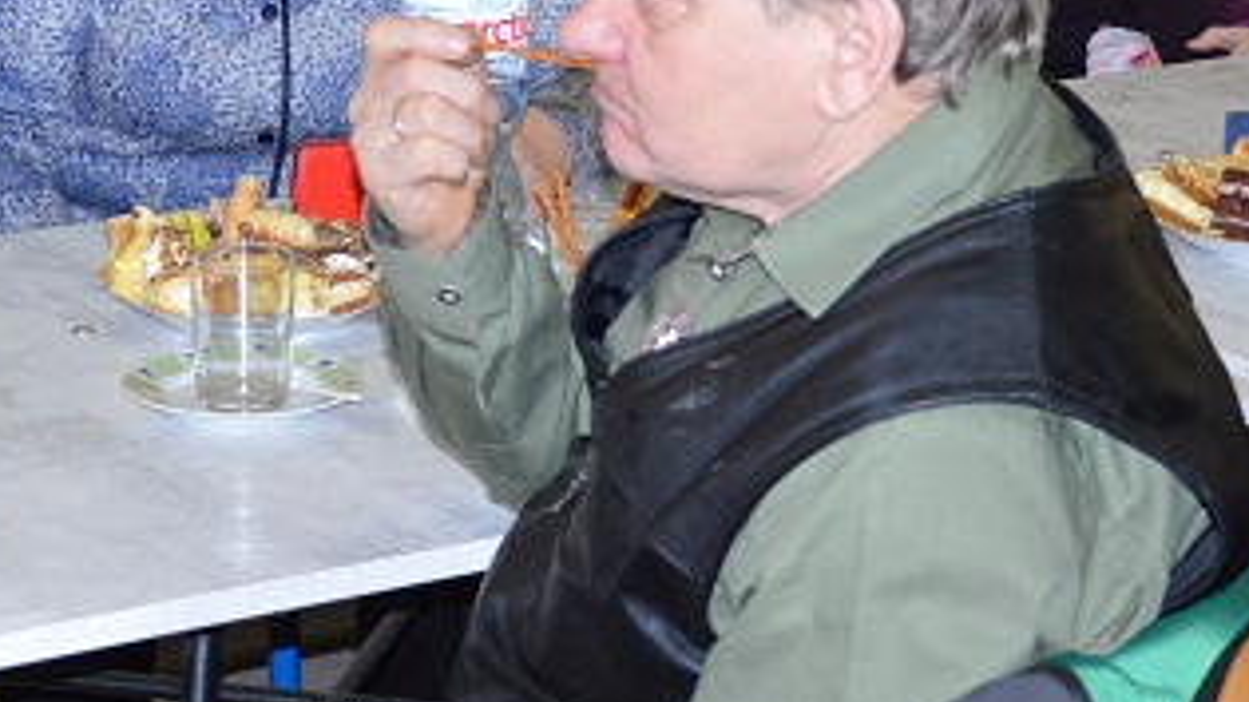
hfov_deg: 18.3
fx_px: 3874
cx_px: 541
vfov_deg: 10.0
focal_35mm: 117
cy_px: -337
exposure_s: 1/60
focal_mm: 26
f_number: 4
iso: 720
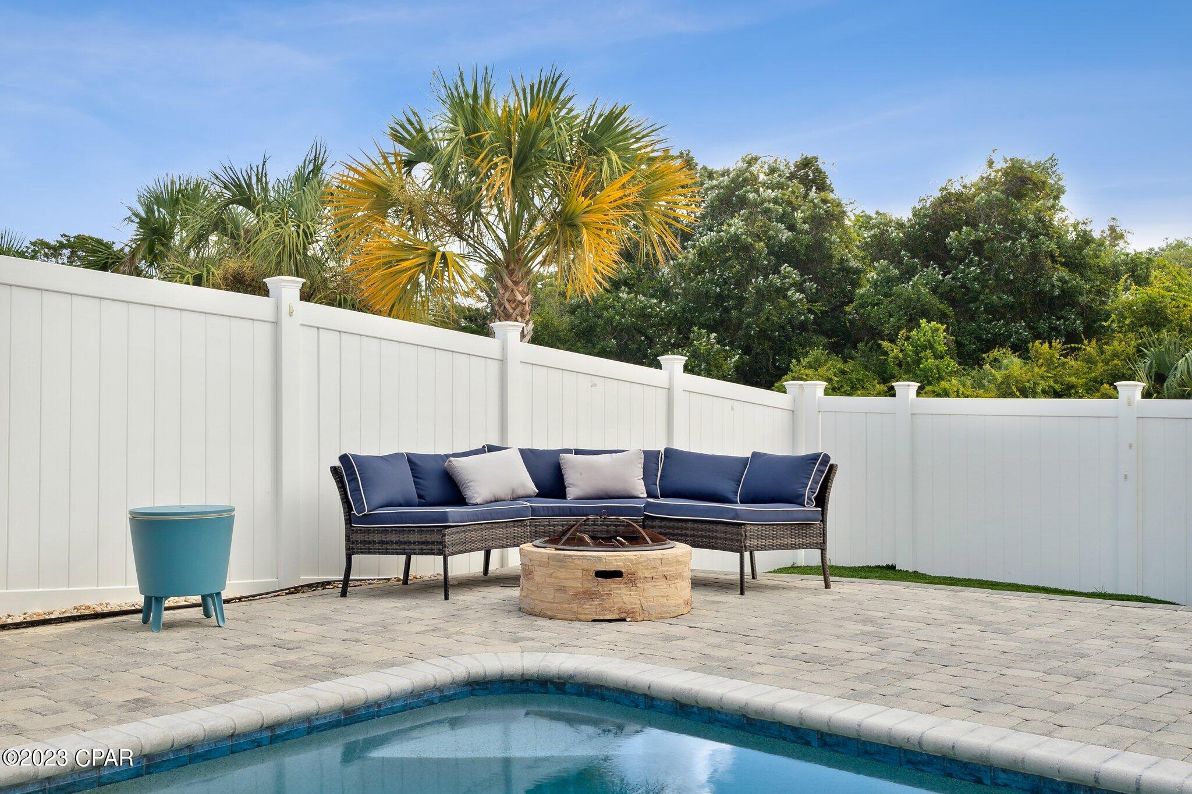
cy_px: 397
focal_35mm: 36
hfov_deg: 53.1
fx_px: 1192
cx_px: 596
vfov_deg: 36.9
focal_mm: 24
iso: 100
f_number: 8
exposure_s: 1/100
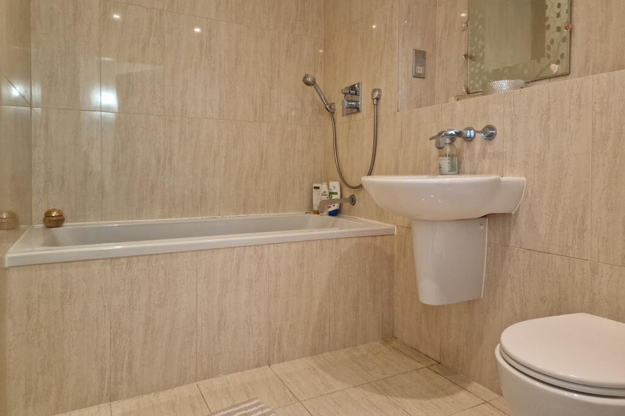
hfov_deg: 73.8
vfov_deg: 53.0
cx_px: 313
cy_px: 183
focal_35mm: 24
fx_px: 417
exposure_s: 1/100
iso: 640
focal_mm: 6.4
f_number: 1.8
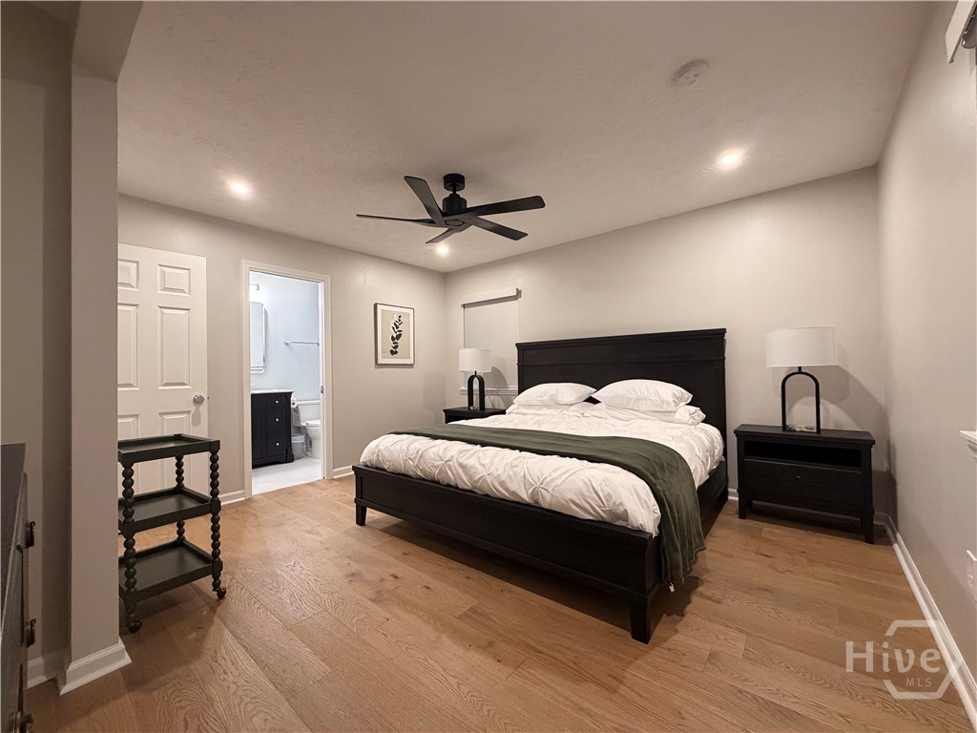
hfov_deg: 102.1
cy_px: 366
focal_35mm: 14
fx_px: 395
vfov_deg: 85.7
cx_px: 488
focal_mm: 2.22
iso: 400
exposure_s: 1/60
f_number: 2.2
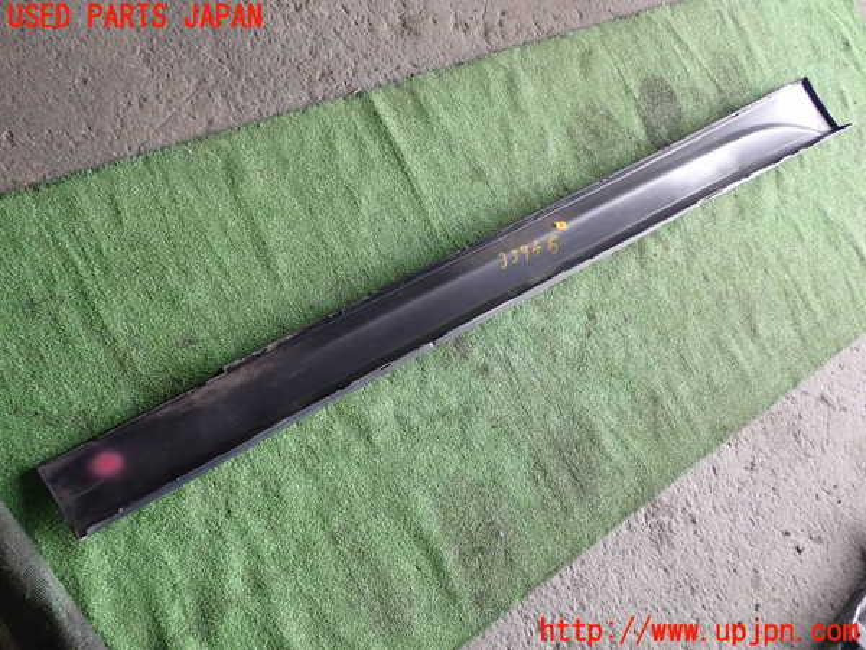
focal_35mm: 36
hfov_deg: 51.4
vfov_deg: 39.7
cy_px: 325
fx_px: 901
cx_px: 433
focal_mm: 6.37
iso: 200
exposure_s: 1/60
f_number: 2.5
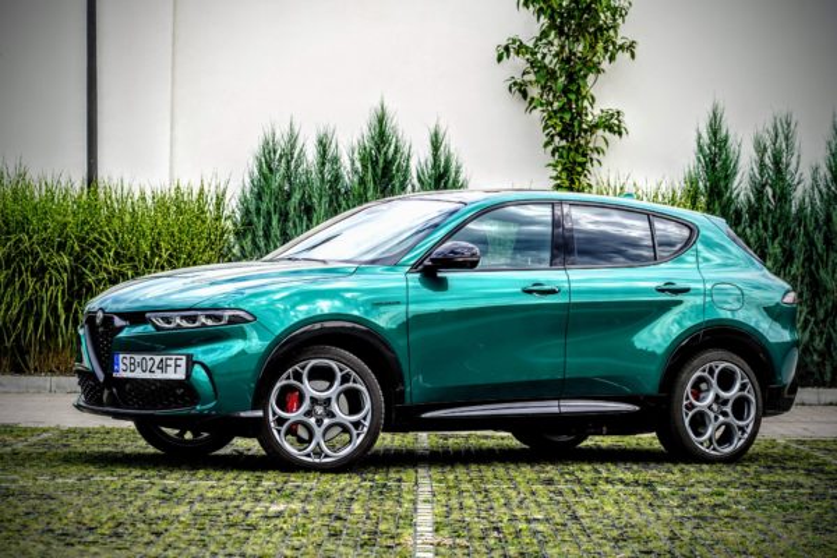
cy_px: 279
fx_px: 2441
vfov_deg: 13.0
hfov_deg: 19.5
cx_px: 418
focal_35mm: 105
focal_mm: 105
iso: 100
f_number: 5
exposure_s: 1/250
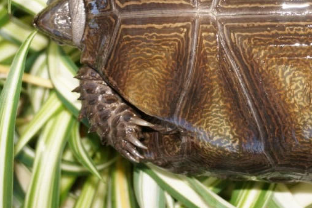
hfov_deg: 22.5
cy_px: 18
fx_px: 762
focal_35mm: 88
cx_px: 285
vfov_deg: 15.4
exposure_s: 1/60
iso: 125
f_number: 5
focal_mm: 31
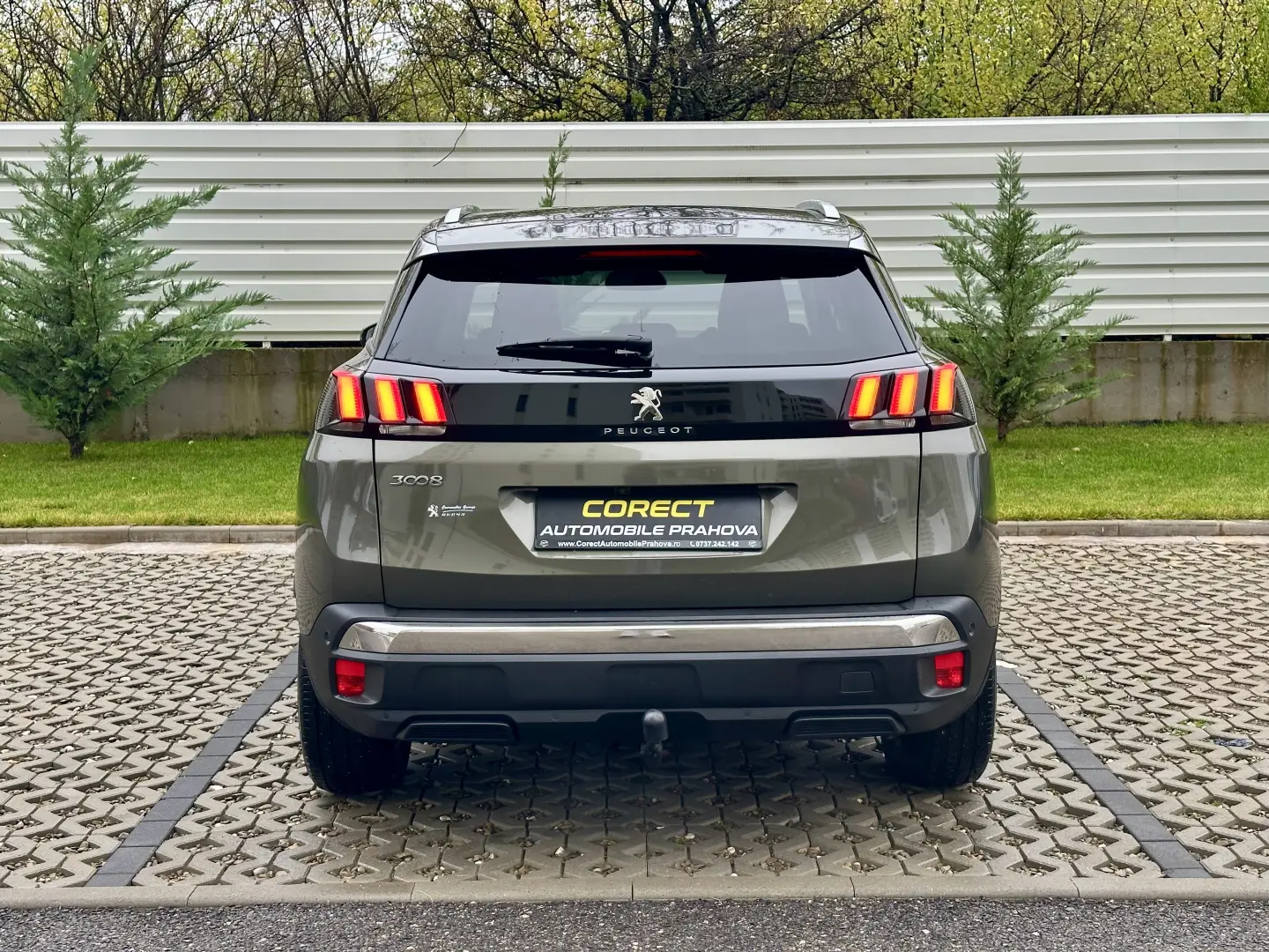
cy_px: 476
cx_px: 634
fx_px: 1760
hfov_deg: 39.7
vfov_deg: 30.3
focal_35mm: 48
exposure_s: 1/121
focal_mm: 6.86
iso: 80
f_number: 1.78
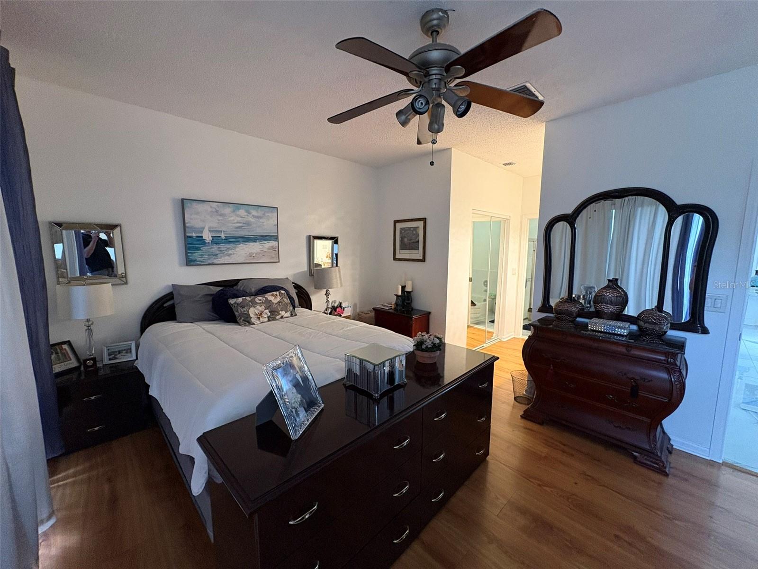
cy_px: 284
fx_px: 307
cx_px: 379
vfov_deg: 85.7
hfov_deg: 102.1
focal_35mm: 14
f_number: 2.2
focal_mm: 2.22
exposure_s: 1/60
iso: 250
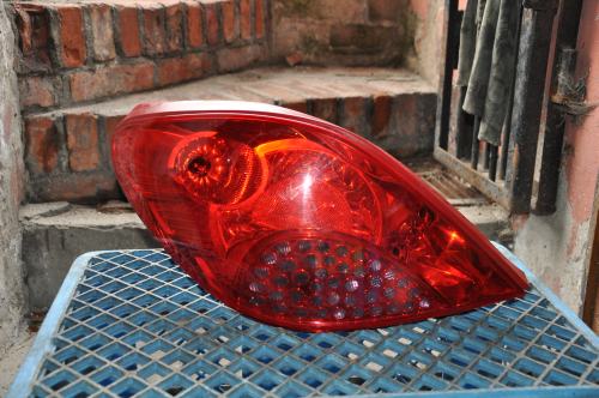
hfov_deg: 46.5
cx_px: 300
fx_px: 698
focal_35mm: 42
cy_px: 199
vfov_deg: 31.8
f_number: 4
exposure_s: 1/60
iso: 800
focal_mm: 28
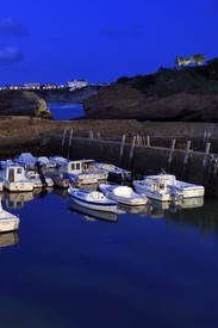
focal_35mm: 52
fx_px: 473
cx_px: -13
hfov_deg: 24.5
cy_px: 162
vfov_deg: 38.2
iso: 200
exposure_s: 3
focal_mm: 34
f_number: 7.1
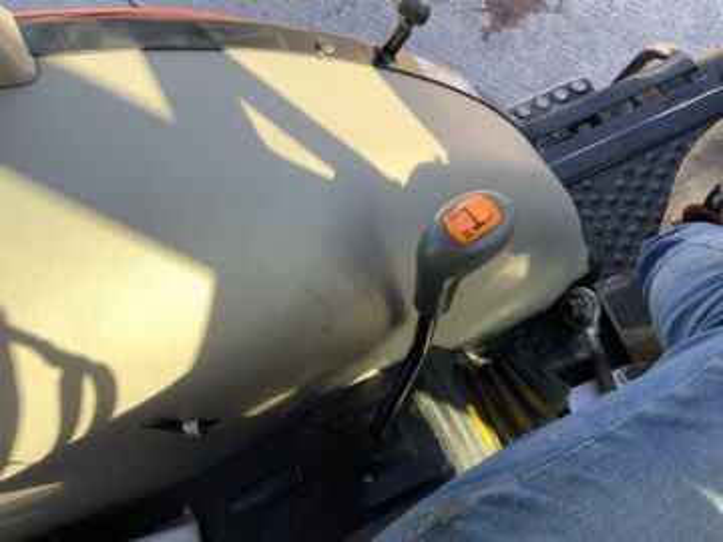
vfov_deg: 48.2
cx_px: 362
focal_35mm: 29
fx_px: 606
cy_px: 271
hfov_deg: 61.7
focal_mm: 3
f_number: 1.8
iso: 20
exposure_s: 1/122
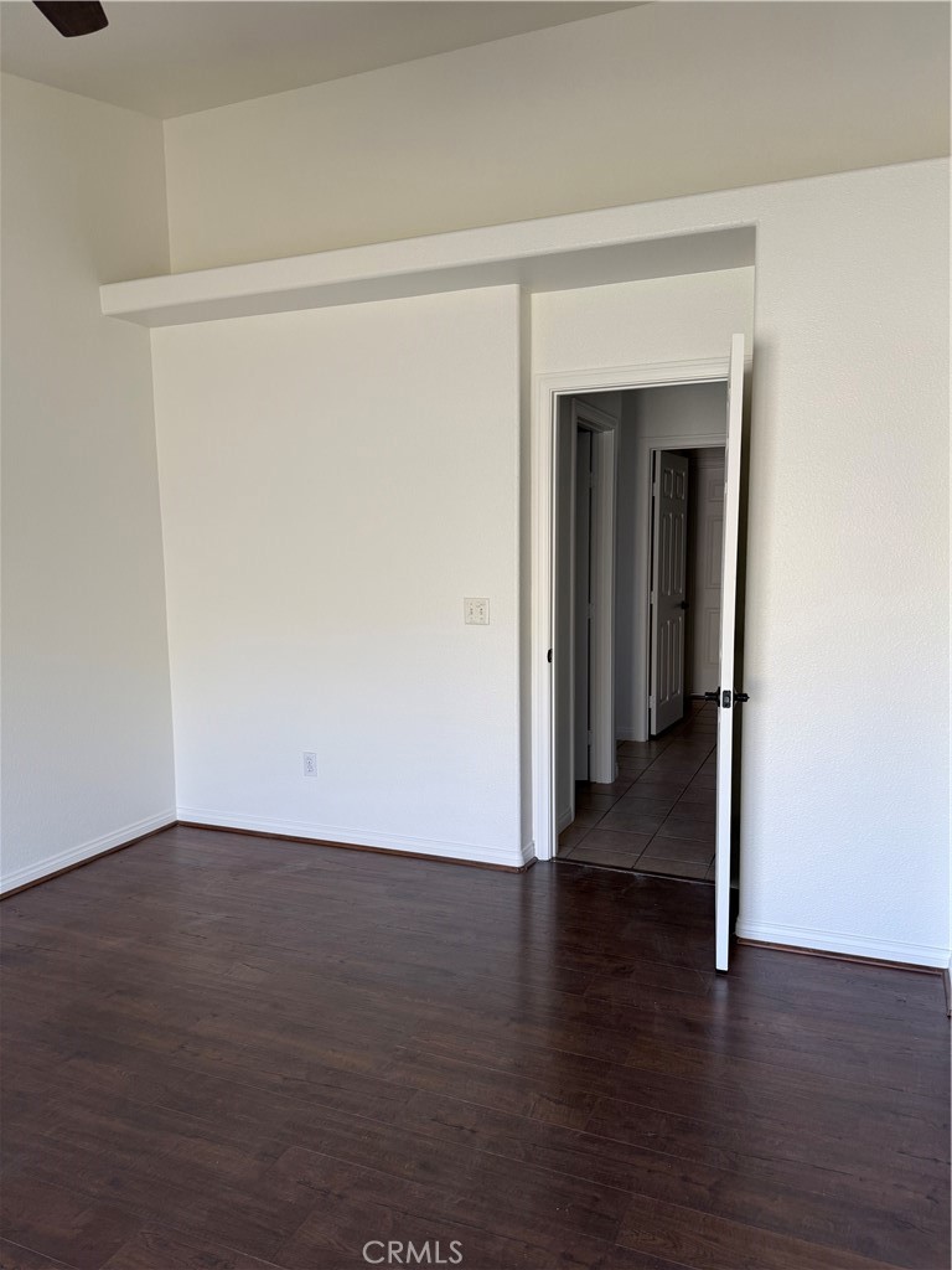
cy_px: 635
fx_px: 880
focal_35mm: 24
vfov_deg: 71.6
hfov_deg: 56.8
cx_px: 476
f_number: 1.78
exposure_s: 1/121
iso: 125
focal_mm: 6.76
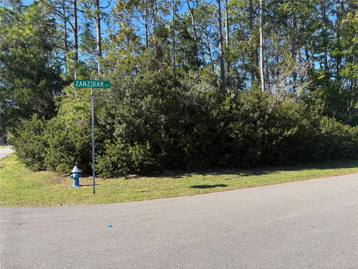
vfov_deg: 53.1
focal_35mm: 26
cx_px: 179
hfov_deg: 67.3
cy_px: 134
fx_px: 269
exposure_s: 1/1175
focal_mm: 5.96
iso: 50
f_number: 1.6
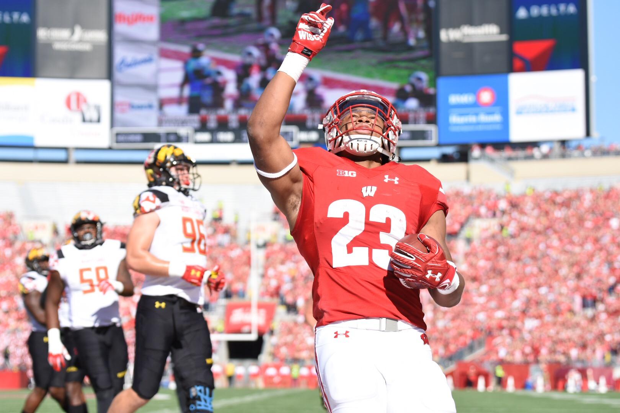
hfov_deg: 18.2
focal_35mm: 112
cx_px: 310
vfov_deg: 12.2
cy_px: 206
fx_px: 1937
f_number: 3.5
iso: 320
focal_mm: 75
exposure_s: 1/4000
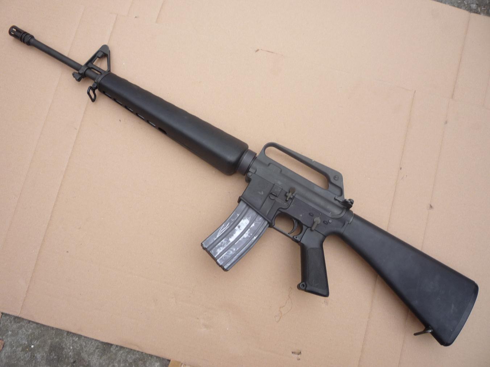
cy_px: 184
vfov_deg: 46.8
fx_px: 425
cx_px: 245
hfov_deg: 60.0
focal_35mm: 30
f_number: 3.3
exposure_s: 1/60
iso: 100
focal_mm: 5.2
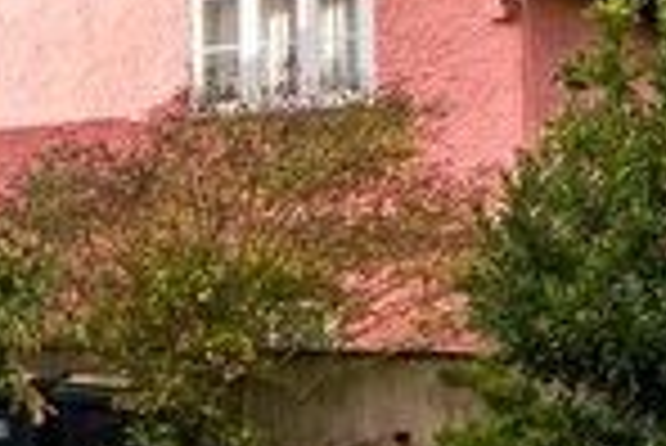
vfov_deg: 15.9
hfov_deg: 17.1
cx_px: -688
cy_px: 50
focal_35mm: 85
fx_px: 1574
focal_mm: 11.8
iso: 160
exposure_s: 1/160
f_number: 9
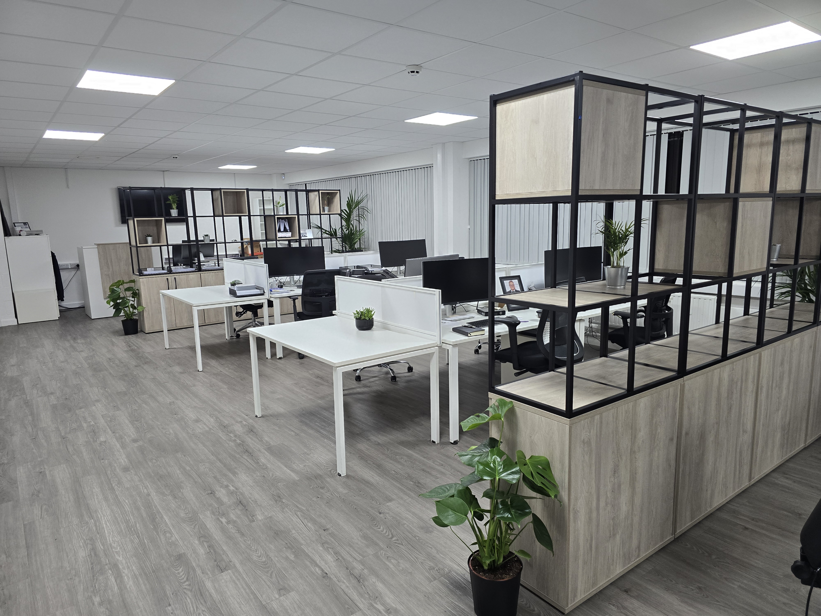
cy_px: 308
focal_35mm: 23
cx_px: 410
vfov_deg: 58.9
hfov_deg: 73.9
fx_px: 545
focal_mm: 6.3
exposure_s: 1/100
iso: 160
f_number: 1.7
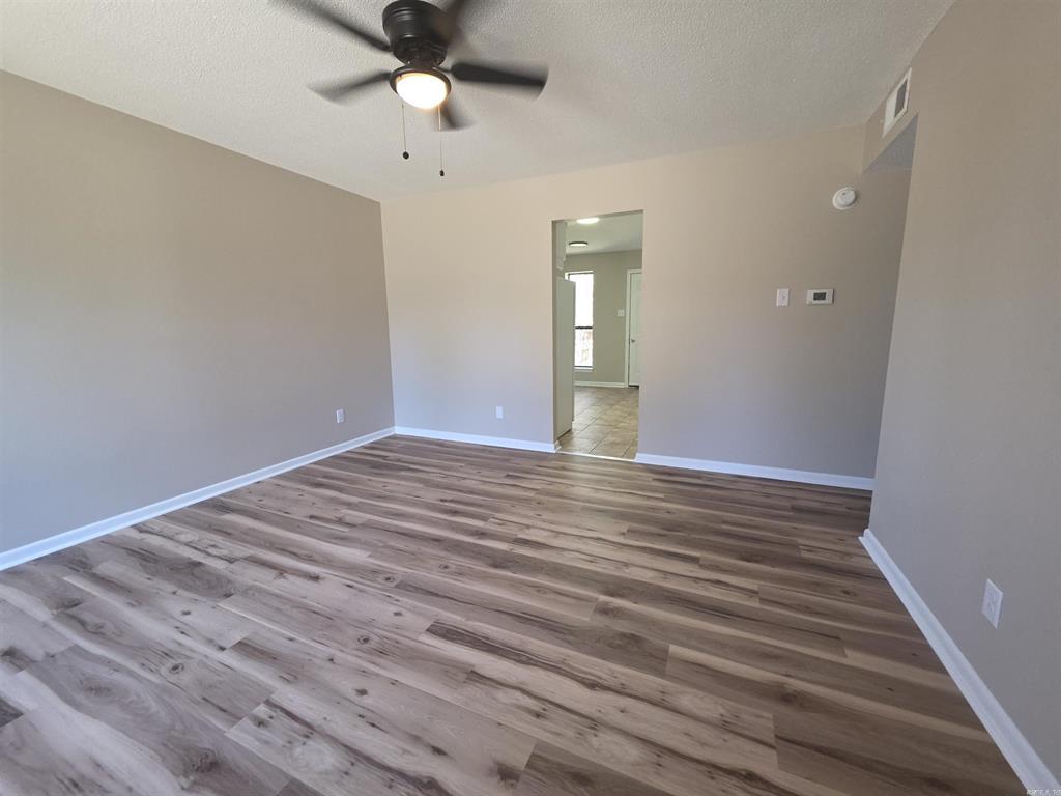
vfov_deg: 89.9
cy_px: 398
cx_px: 530
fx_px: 398
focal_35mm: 13
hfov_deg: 106.2
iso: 160
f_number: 1.9
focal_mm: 2.2
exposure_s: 1/60
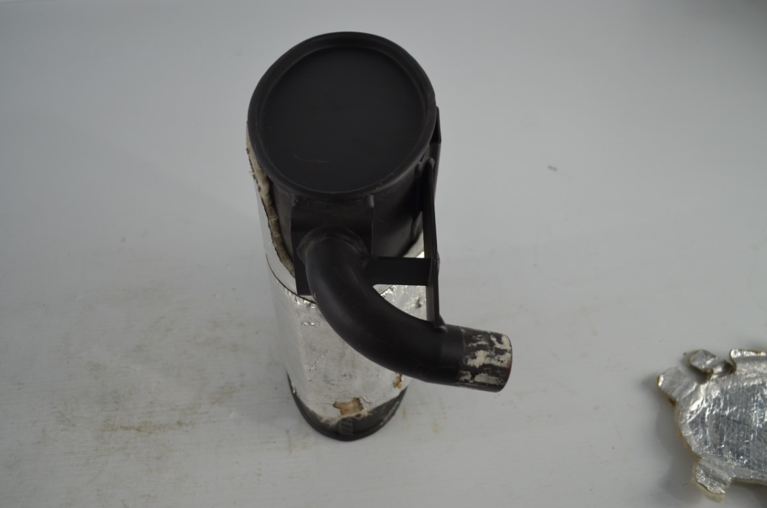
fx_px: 638
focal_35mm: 30
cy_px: 254
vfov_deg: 43.4
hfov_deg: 62.0
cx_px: 384
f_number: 4
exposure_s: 1/60
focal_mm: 20
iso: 400
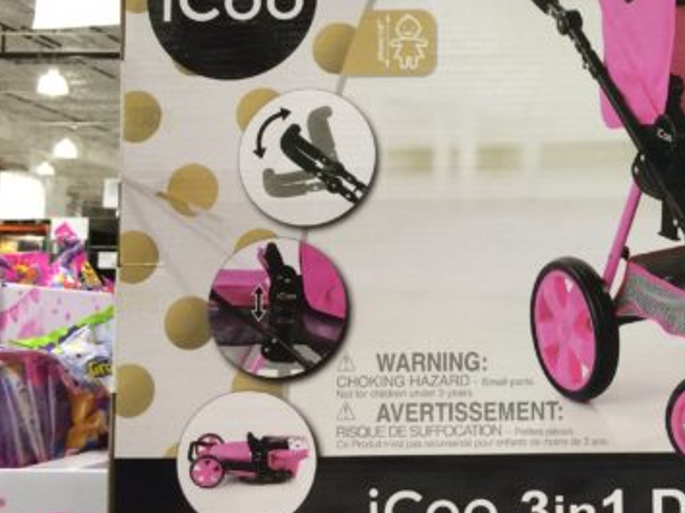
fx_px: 1246
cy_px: 199
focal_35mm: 63
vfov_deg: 23.2
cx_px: 714
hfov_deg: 28.5
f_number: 2.2
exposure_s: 1/33
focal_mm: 4.15
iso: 80
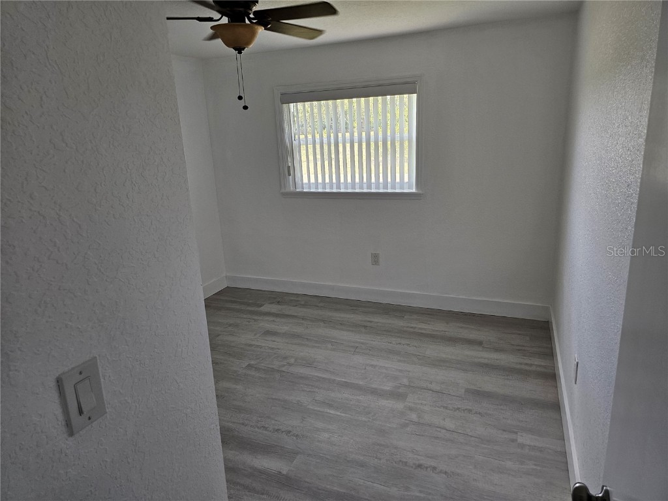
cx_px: 334
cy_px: 250
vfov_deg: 58.9
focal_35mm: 23
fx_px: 444
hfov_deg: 73.9
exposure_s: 1/120
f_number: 1.7
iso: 125
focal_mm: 6.3
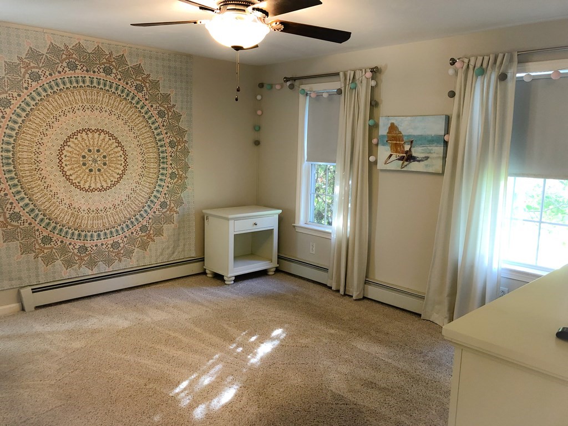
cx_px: 284
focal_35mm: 28
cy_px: 213
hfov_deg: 63.4
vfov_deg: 49.7
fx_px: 459
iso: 64
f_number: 1.8
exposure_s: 1/15
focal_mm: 3.99
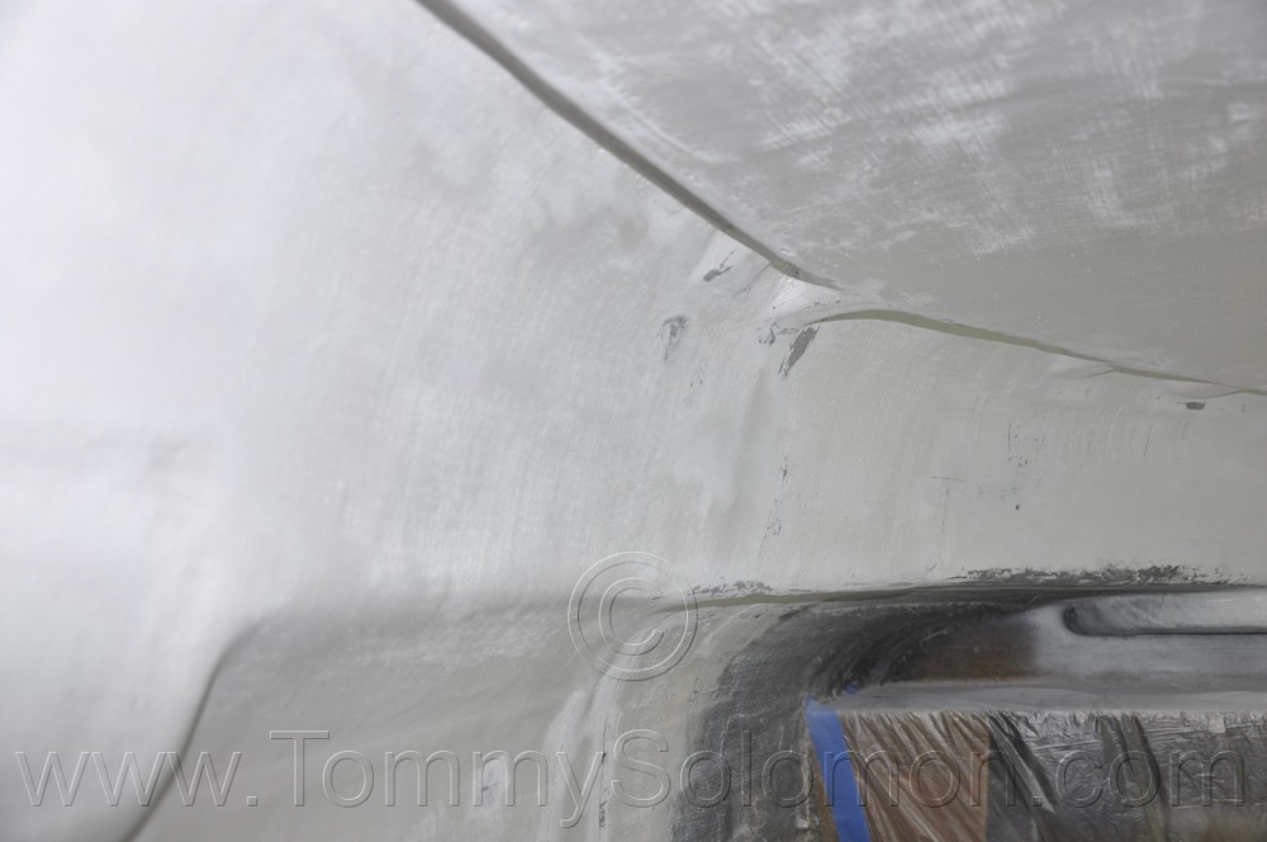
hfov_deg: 43.7
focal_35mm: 45
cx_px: 634
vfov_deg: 29.8
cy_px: 421
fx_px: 1582
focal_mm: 30
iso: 200
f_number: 4.2
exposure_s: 1/60
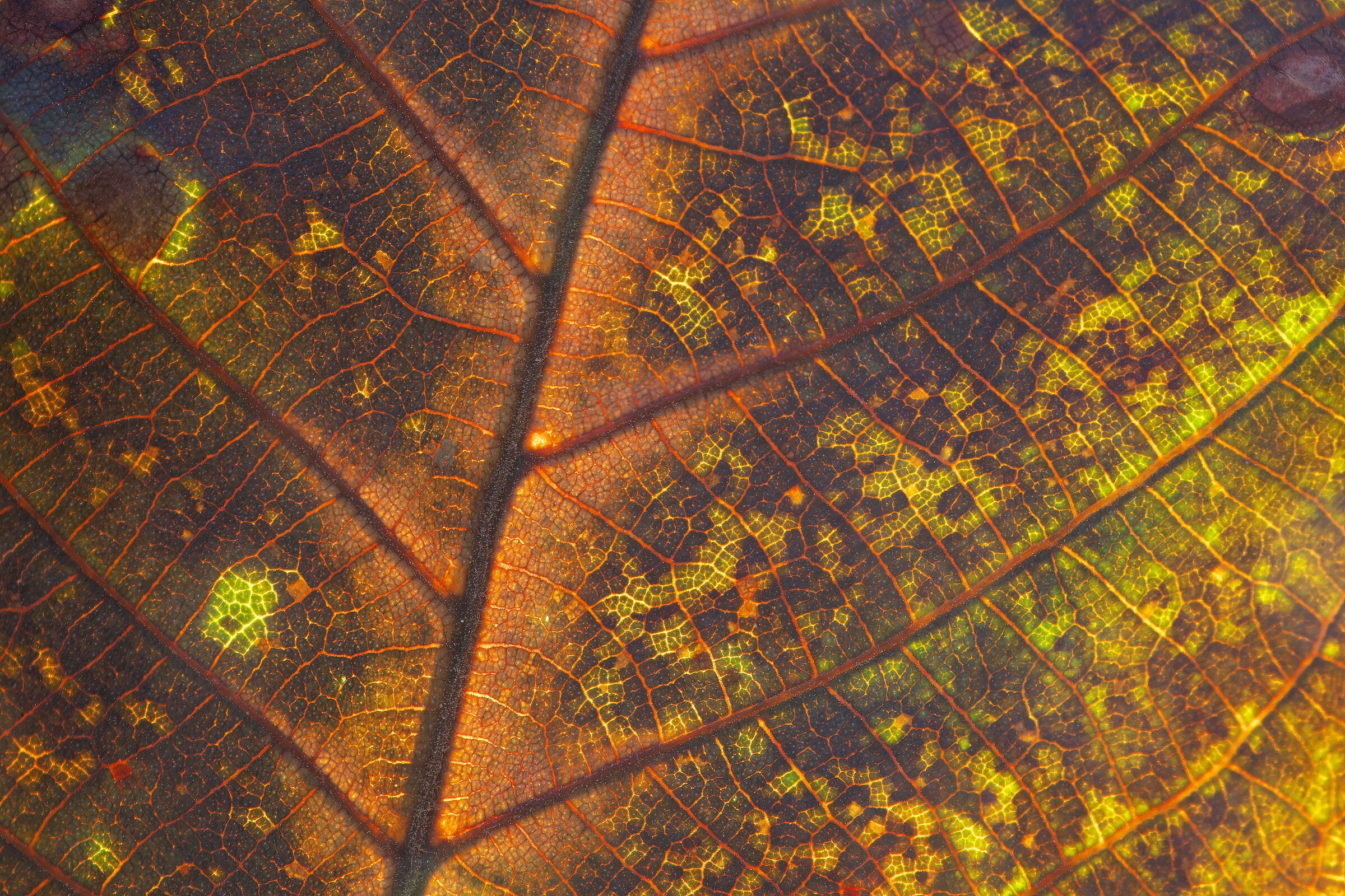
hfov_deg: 22.6
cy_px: 448
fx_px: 3362
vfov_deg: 15.2
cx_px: 672
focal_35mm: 90
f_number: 20
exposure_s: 1/1.67
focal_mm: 90
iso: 100
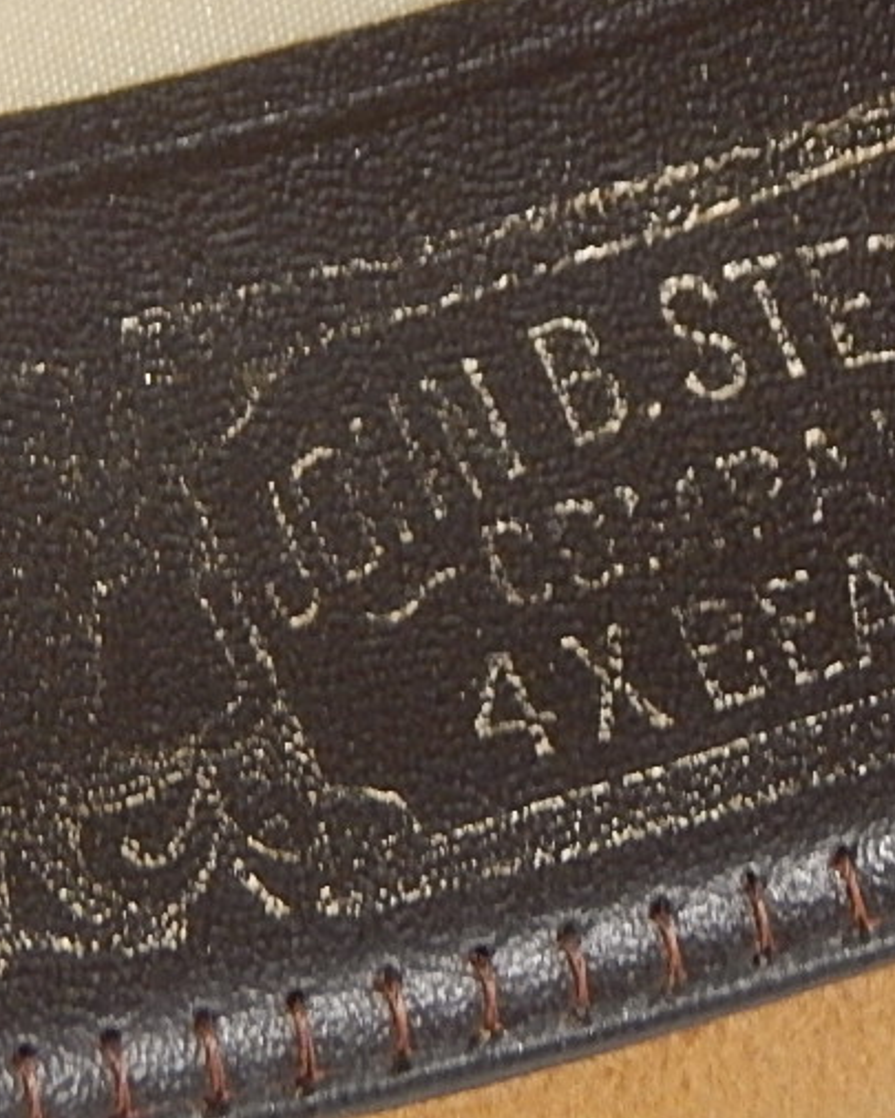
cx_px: 354
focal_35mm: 287
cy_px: 305
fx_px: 9500
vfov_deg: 6.7
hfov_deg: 5.4
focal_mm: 16.6
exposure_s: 1/30
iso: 320
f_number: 4.4
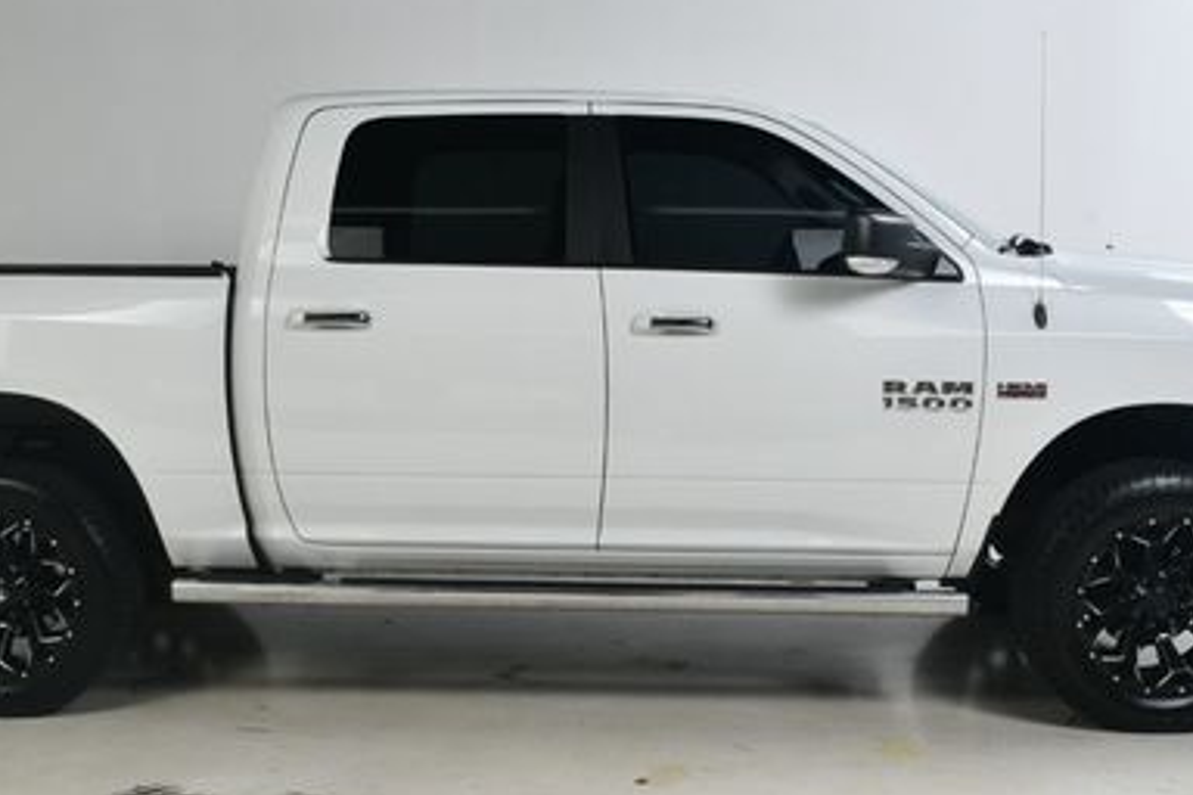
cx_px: 534
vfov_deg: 24.6
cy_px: 494
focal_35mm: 55
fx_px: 1822
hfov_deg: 36.2
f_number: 13
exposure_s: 1/160
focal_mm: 22
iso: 100
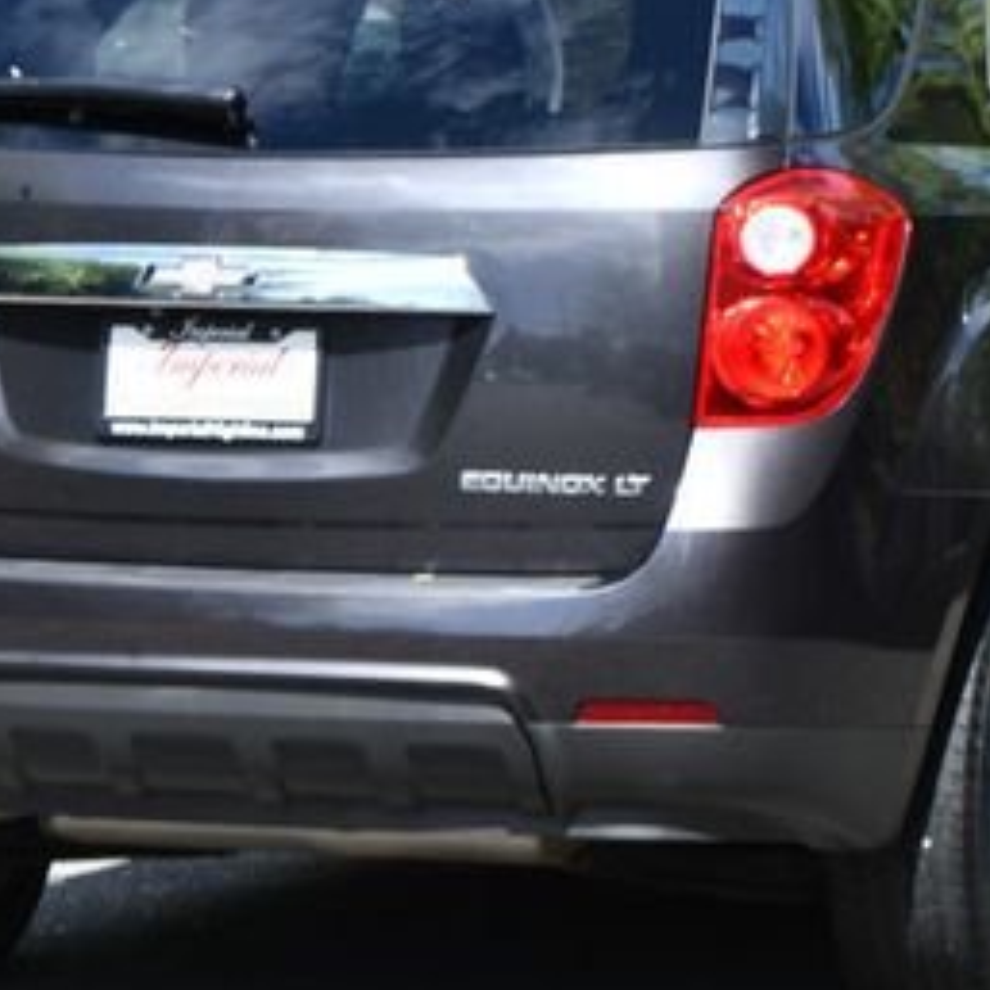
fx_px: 7669
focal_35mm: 237
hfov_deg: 7.4
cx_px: 593
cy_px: 312
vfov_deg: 7.4
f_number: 9
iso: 100
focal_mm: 75
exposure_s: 1/320
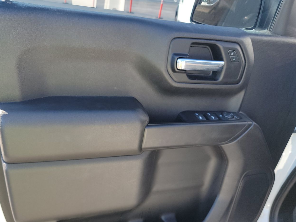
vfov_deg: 45.2
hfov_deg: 57.7
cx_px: 113
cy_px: 133
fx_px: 265
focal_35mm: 31
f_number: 1.8
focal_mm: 6.7
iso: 78
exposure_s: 1/119
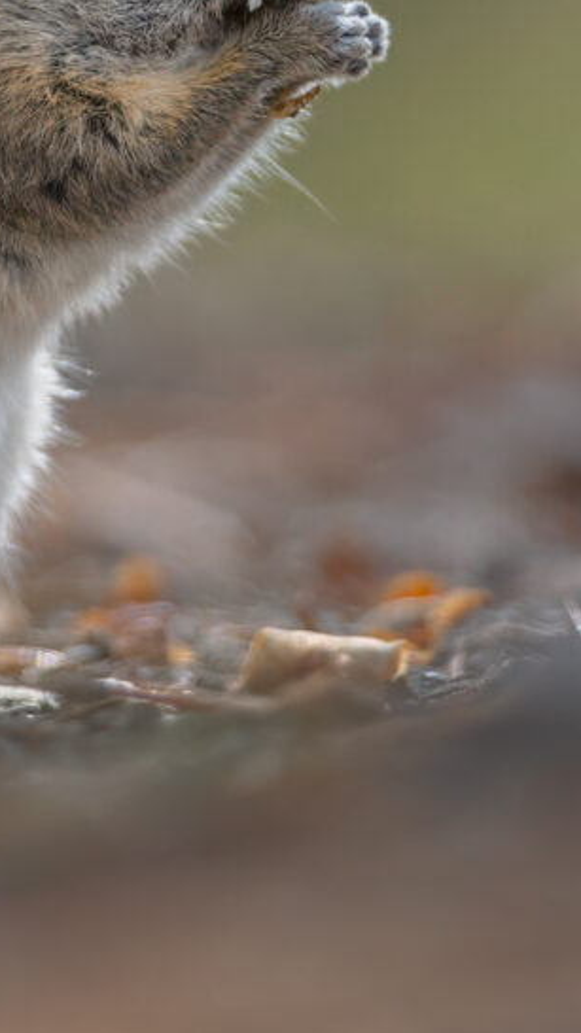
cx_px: 80
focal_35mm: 1178
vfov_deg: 1.8
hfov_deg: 1.0
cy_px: 104
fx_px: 32273
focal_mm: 400
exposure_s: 1/2000
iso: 360
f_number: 2.8
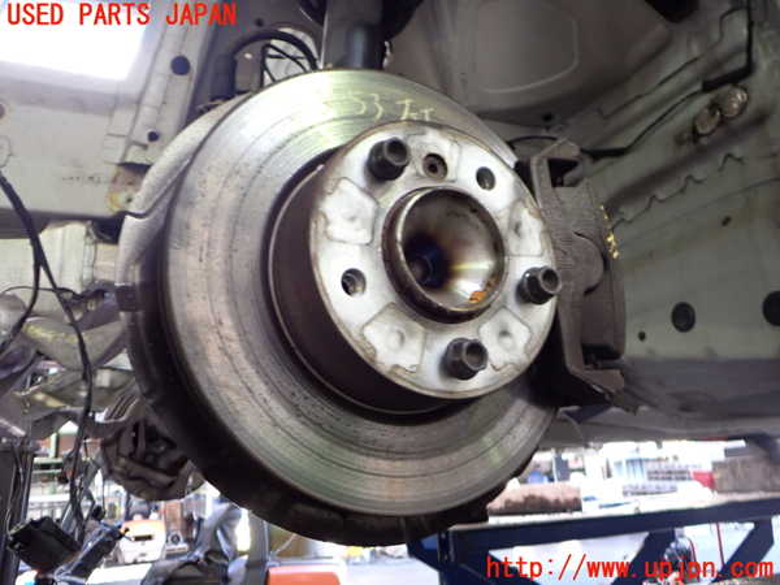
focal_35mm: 30
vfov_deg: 46.8
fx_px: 676
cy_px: 292
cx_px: 390
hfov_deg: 60.0
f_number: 2.3
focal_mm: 5.4
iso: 250
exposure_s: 1/30
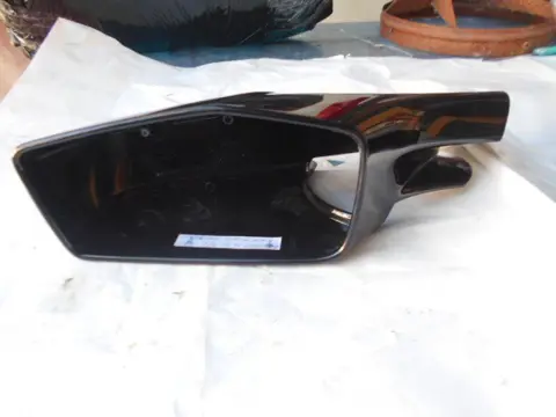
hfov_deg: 67.3
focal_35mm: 26
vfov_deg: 53.1
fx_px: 418
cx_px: 278
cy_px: 208
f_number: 3.2
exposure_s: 1/30
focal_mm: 4.6
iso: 140
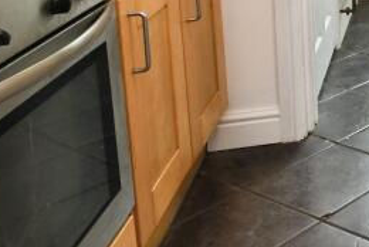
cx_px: 615
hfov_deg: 23.4
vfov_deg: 21.2
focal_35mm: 59
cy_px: -62
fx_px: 605
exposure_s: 1/80
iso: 800
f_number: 7.1
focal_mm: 10
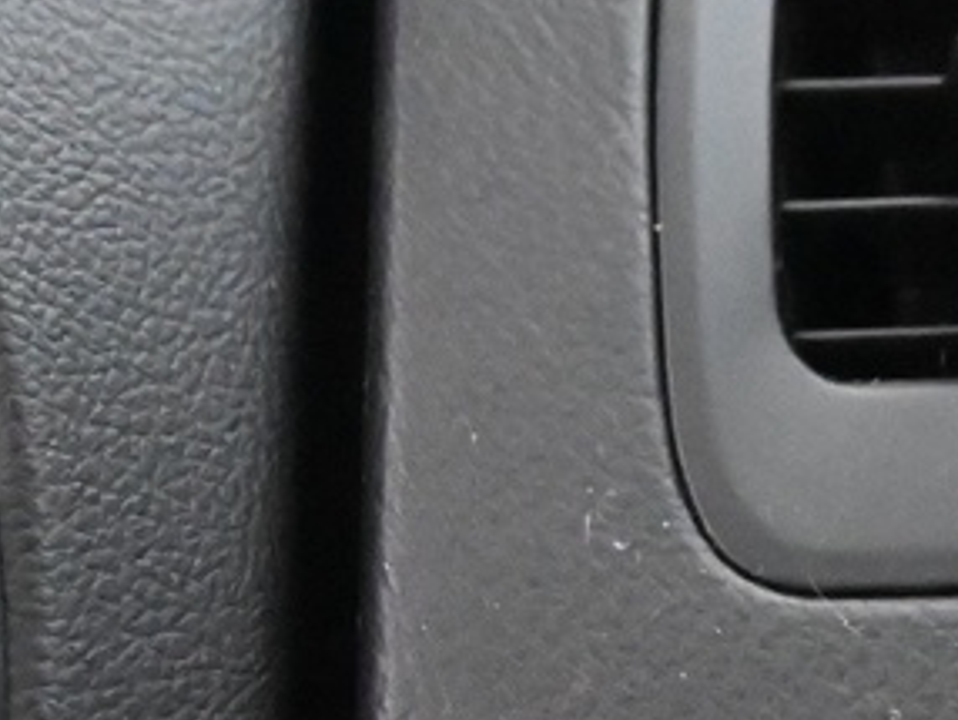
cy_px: 1011
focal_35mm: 408
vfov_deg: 3.6
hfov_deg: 4.9
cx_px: 502
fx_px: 11301
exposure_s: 1/80
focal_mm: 50
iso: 11400
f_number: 6.3
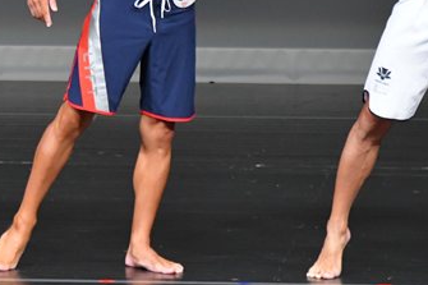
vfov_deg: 1.9
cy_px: -13
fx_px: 8662
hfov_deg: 2.8
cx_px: 68
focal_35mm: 729
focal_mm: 210
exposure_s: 1/400
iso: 4000
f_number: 5.6
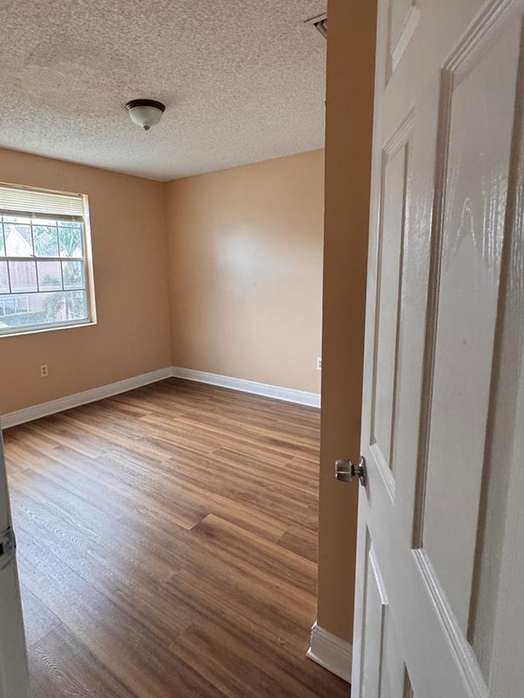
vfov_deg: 81.7
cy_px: 331
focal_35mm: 20
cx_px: 216
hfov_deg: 65.5
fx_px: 404
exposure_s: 1/120
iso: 250
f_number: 2.2
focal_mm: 2.22
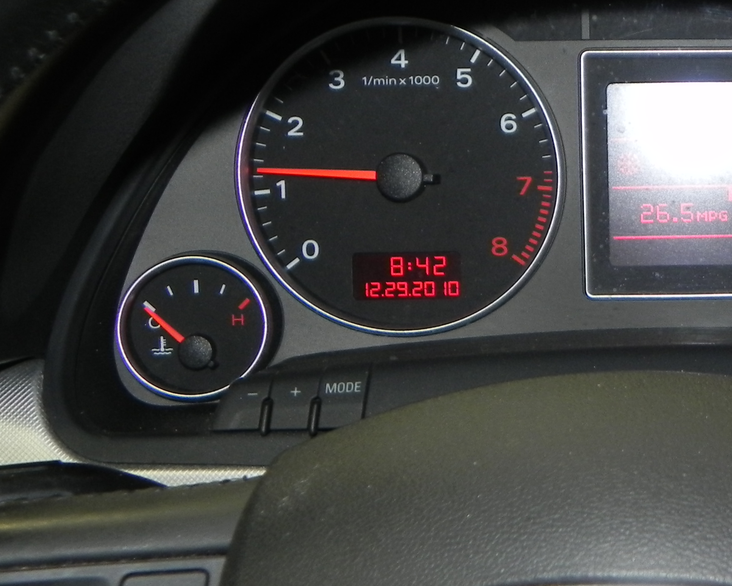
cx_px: 734
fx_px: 1473
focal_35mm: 68
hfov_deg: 26.4
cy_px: 326
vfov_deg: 22.5
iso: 200
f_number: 2.8
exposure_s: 1/30
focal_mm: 5.9
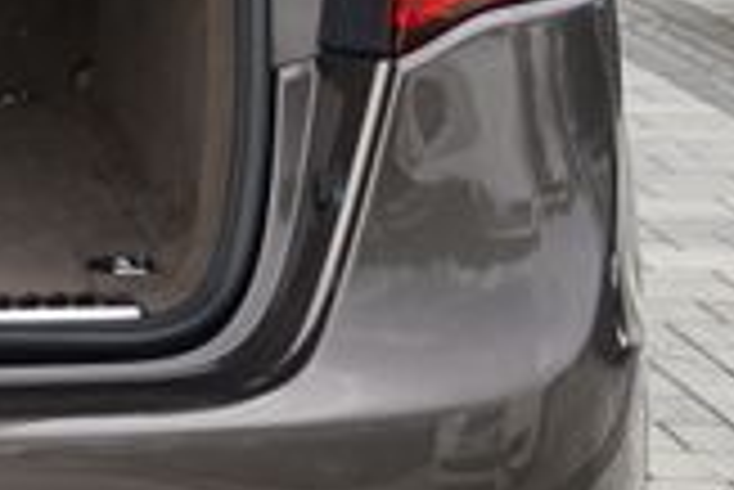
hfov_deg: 7.8
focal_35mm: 257
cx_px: -513
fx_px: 5244
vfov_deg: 5.3
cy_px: -299
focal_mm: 41
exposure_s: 1/125
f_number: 4.5
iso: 100
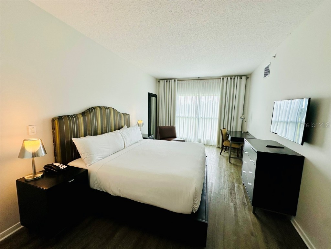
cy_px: 124
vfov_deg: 85.7
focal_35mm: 14
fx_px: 134
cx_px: 166
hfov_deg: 102.1
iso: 64
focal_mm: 2.22
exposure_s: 1/120
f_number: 2.2
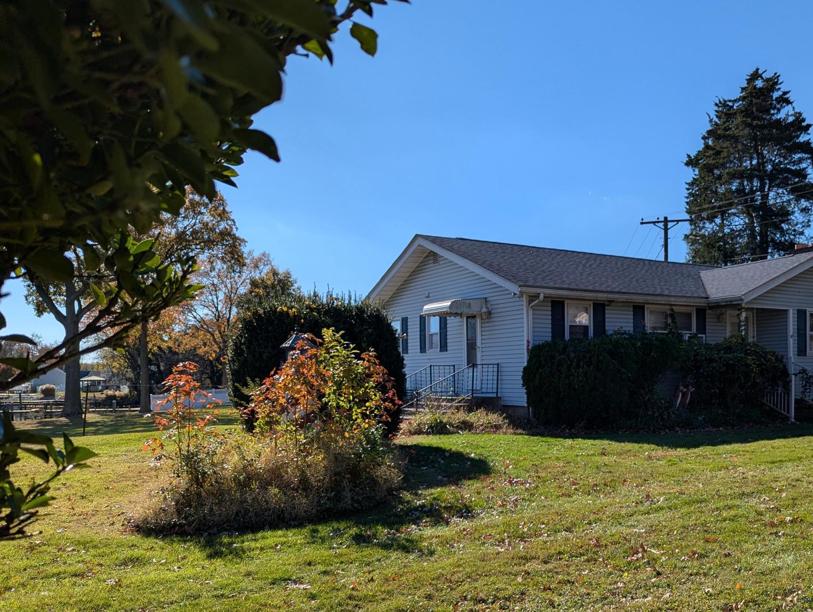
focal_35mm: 33
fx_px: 776
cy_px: 386
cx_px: 557
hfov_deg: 53.9
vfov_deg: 42.7
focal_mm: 6.81
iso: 48
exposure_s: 1/3425
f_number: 1.85
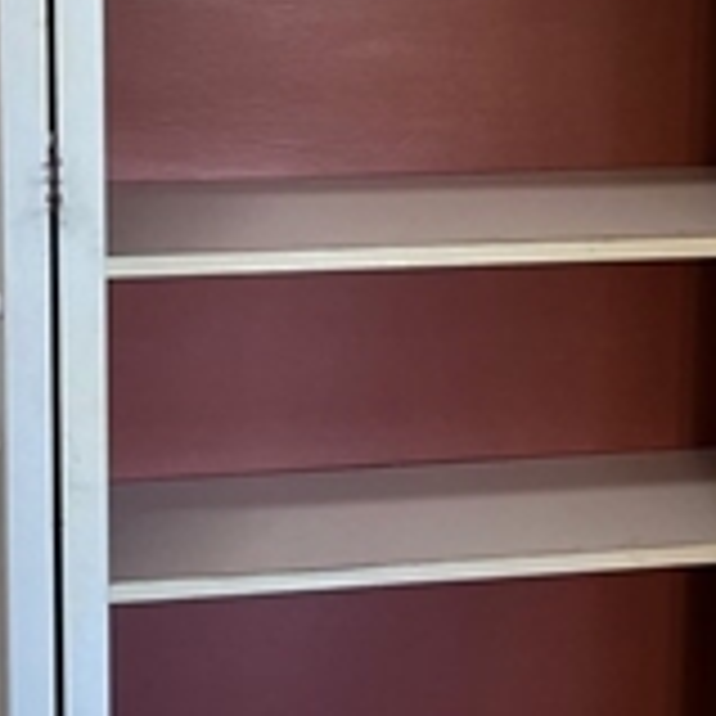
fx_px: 2598
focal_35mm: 111
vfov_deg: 15.5
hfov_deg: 15.5
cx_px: 639
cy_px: 36
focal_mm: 5.7
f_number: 1.5
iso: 125
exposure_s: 1/120
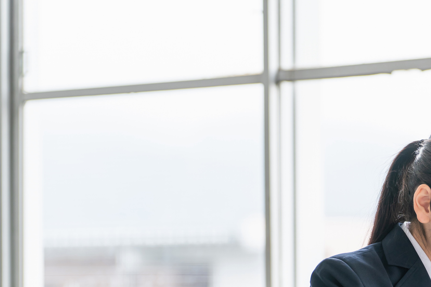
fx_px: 2011
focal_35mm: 168
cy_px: 235
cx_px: 375
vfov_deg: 8.2
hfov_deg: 12.2
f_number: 2.8
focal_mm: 91
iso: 125
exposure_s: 1/500
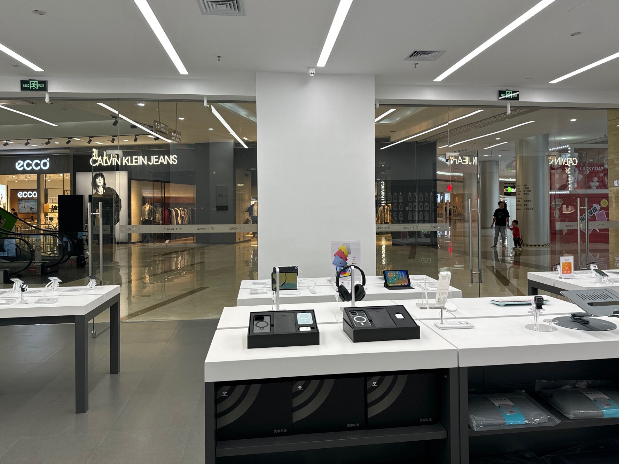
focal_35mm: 27
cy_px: 204
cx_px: 321
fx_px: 483
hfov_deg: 65.3
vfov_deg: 51.2
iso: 64
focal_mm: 6.86
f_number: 1.78
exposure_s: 1/155
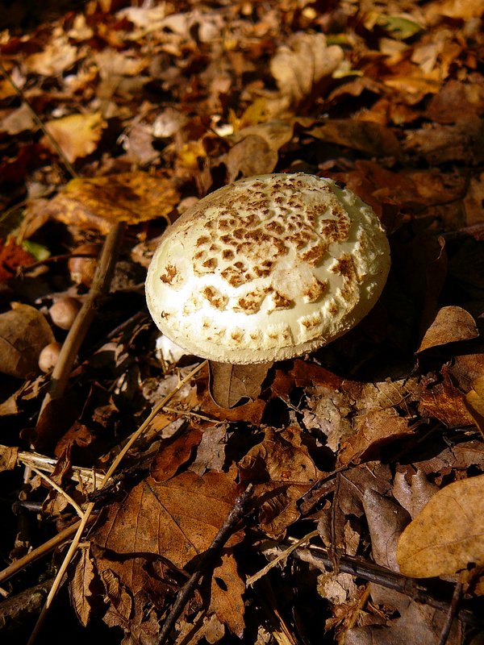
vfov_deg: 52.6
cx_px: 242
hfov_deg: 40.7
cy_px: 322
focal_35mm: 35
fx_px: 652
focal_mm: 5.2
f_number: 2.8
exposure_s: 1/320
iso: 80
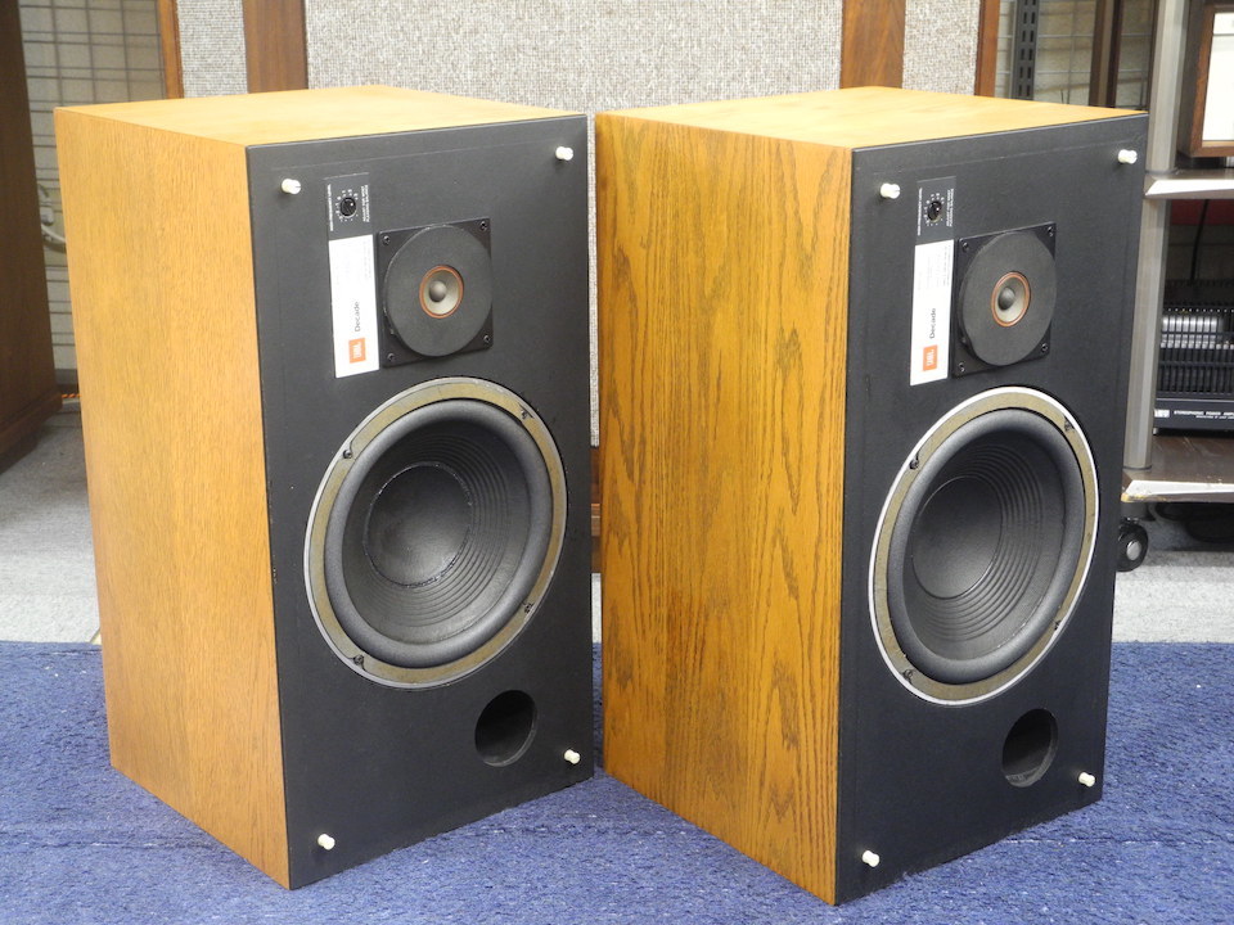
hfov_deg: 34.9
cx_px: 617
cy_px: 462
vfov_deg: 26.6
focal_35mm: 55
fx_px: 1961
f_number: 3.5
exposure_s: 1/5.1
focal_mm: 11.8
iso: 400
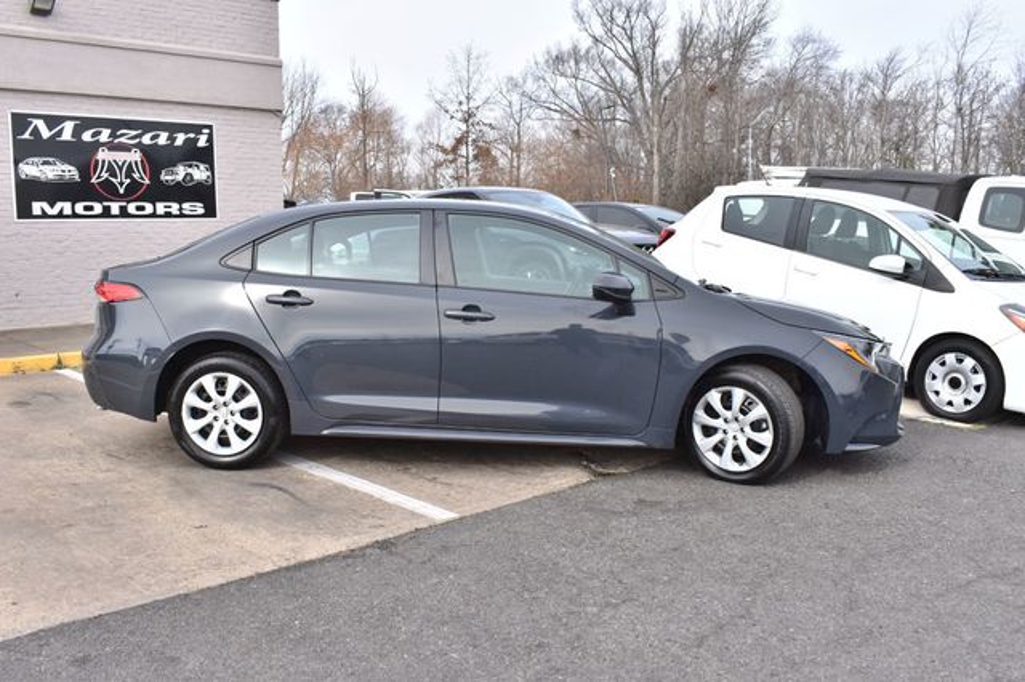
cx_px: 512
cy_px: 341
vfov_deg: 41.7
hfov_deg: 59.5
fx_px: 896
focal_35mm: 32
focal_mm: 21
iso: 400
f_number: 11
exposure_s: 1/400
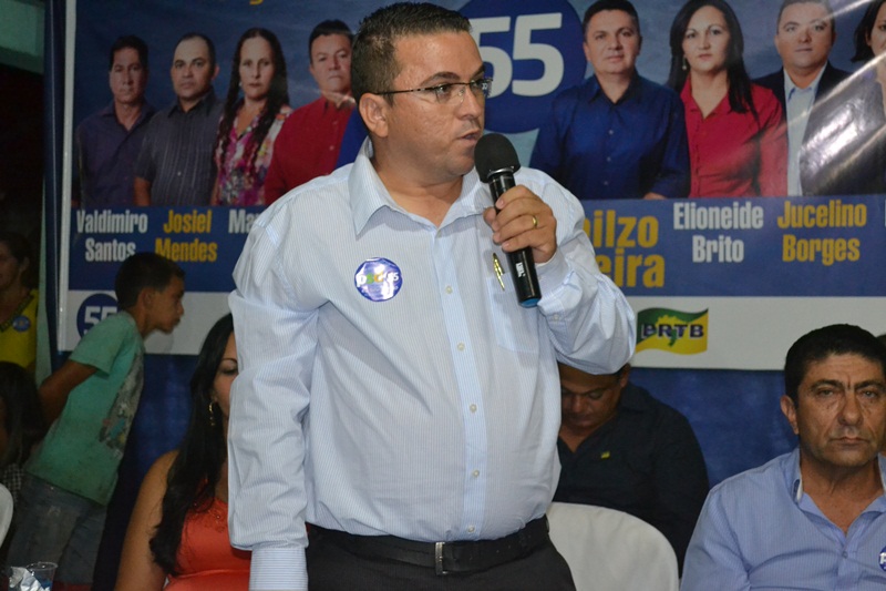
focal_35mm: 57
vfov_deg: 23.8
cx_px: 443
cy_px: 296
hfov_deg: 35.1
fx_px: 1402
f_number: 5
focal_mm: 38
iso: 3200
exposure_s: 1/60
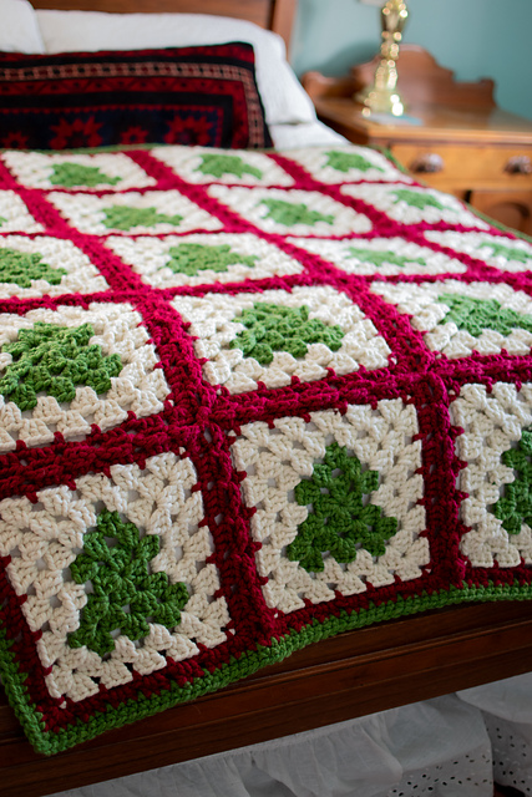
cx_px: 266
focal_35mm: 52
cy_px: 398
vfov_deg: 37.8
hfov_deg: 25.8
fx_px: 1163
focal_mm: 35
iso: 400
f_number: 1.8
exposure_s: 1/40
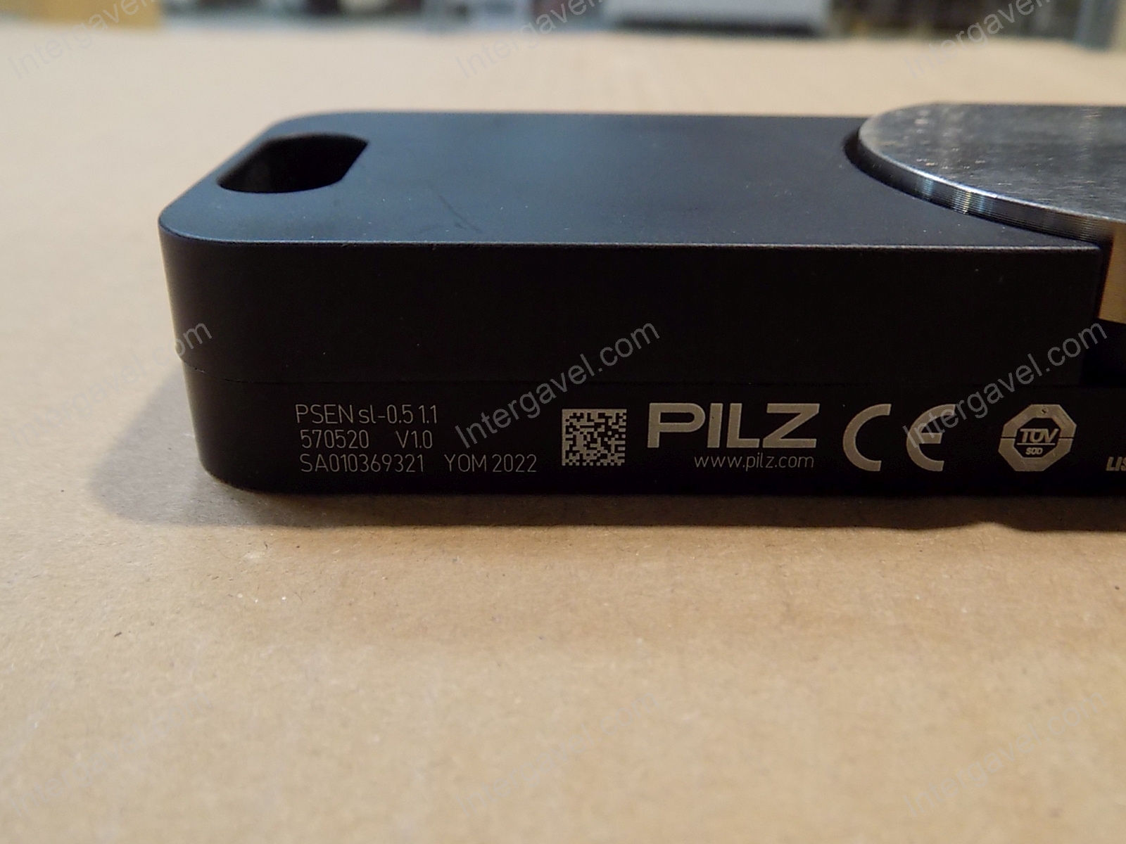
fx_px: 976
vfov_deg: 46.8
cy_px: 422
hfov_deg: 60.0
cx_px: 563
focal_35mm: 30
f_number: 3.3
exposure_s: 1/30
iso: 280
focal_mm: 5.3
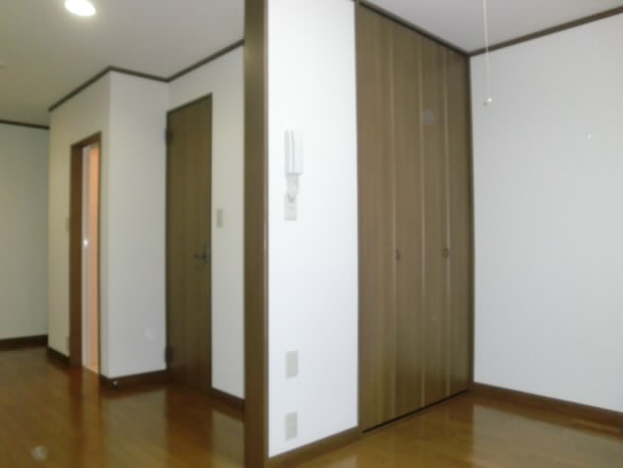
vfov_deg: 49.7
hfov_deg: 63.4
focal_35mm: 28
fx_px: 504
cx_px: 312
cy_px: 234
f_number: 2.6
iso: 400
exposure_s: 1/60
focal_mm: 4.65
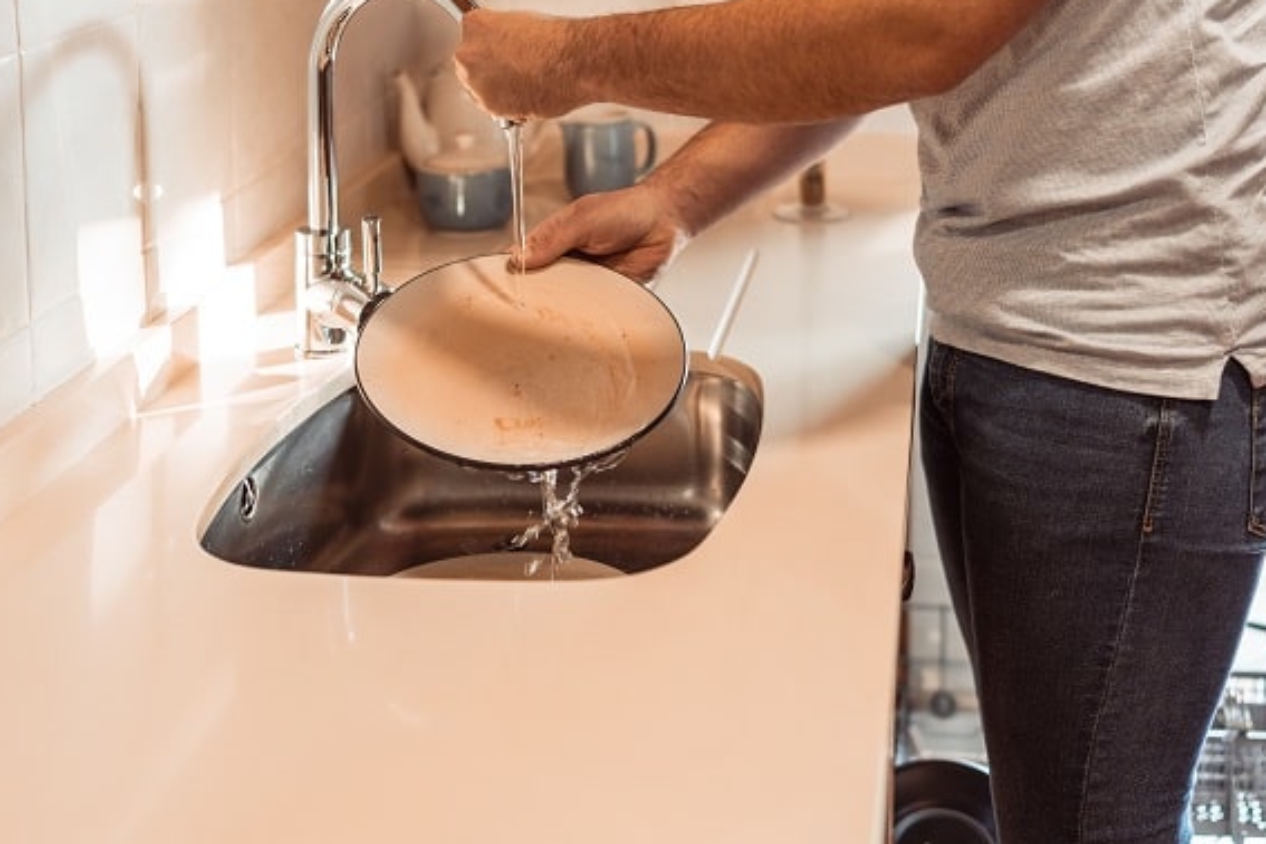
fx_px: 1953
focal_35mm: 56
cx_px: 661
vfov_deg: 24.4
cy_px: 418
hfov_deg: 35.9
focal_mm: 35
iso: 200
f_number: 1.4
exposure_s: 1/160
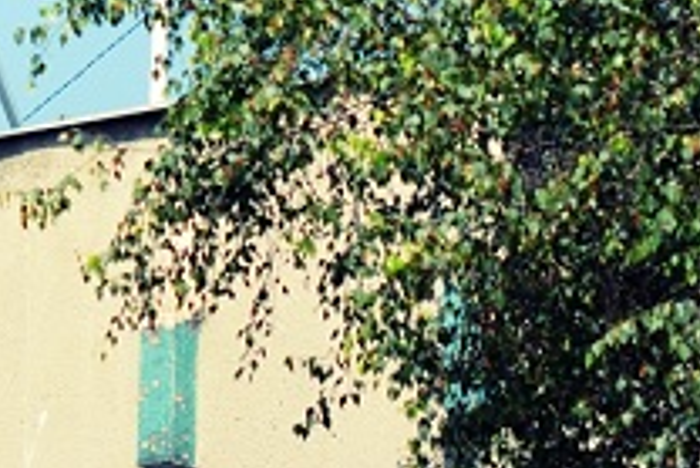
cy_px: -242
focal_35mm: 958
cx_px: -148
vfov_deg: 1.4
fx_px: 18640
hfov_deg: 2.1
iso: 110
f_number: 5.6
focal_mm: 190
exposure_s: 1/500
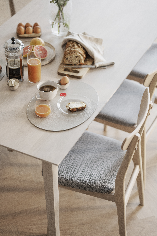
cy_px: 118
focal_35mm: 85
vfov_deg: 23.9
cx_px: 78
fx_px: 556
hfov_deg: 16.1
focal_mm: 85
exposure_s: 1/125
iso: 500
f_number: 1.8
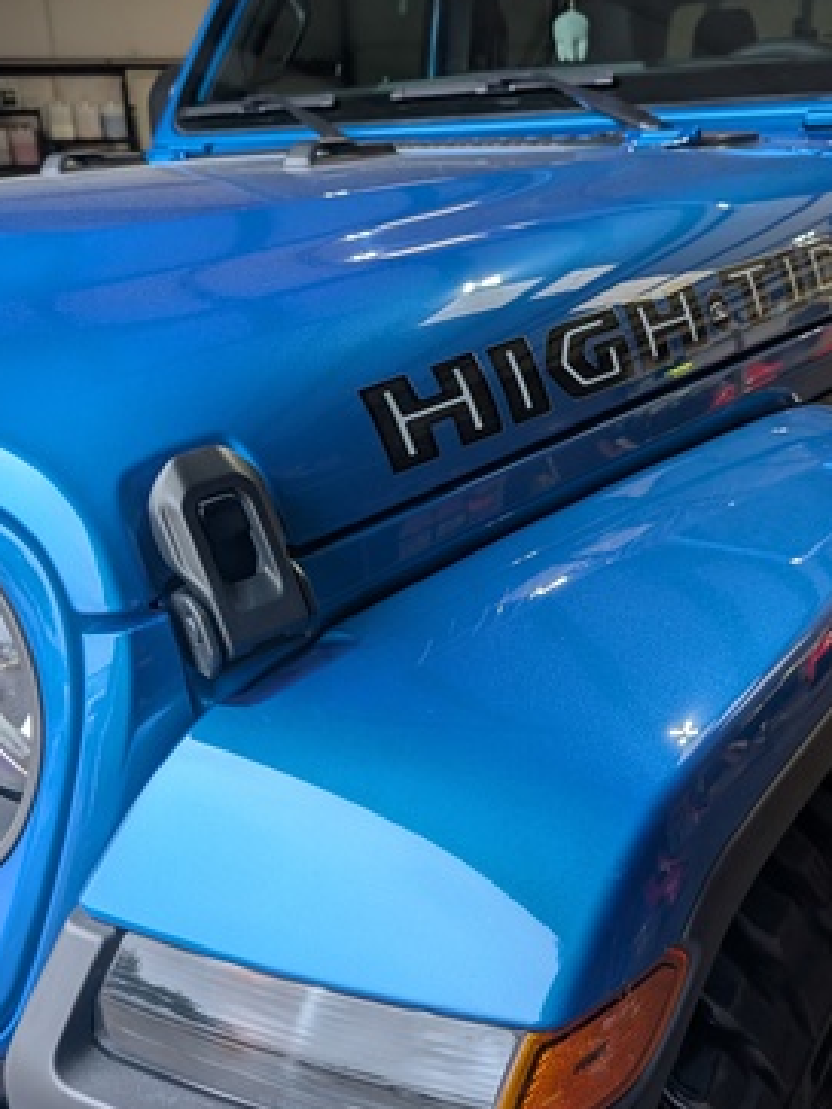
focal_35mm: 33
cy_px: 594
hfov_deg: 42.9
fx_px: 1058
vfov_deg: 55.3
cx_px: 454
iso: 97
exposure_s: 1/60
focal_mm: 6.9
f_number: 1.68
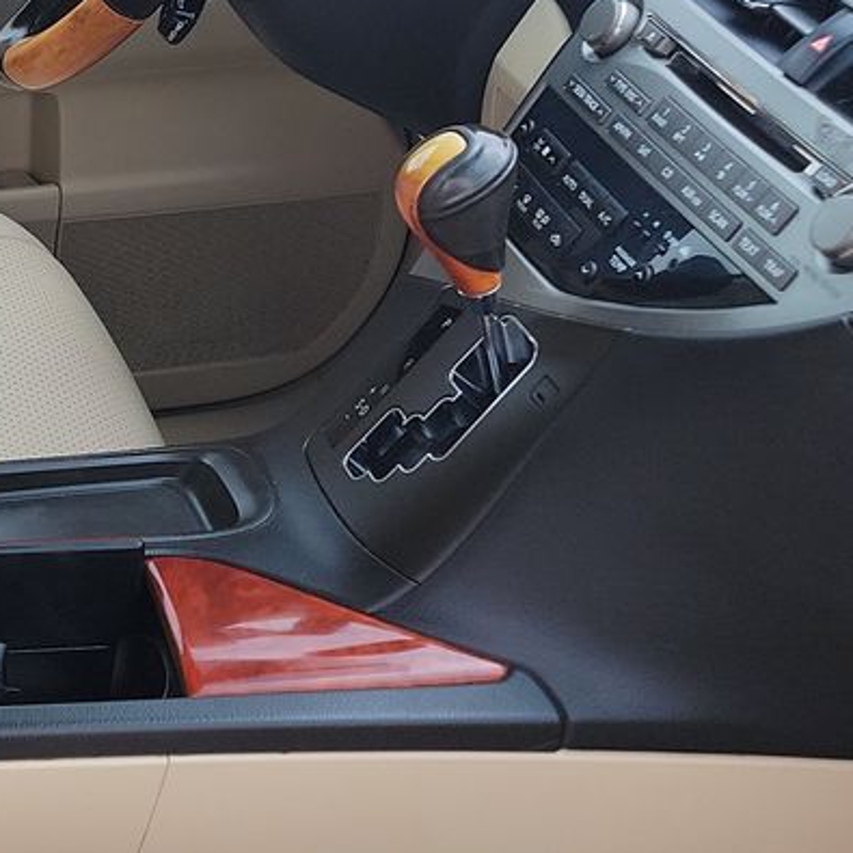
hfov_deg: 18.8
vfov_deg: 20.1
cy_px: 274
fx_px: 2398
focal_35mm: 86
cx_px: -235
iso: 50
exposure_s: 1/129
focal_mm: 6.7
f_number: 1.8
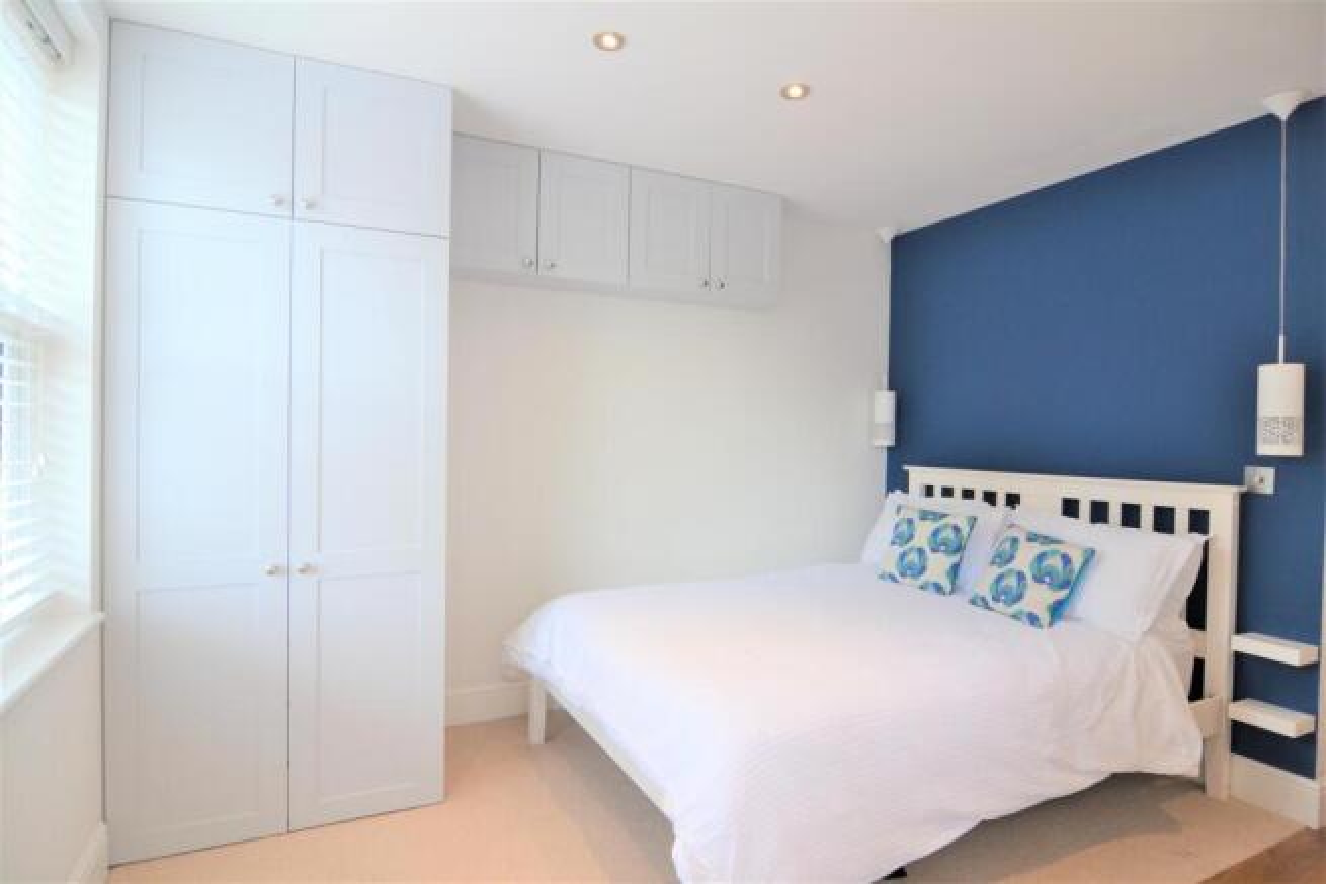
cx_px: 663
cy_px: 442
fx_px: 663
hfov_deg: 90.0
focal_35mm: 18
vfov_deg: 67.4
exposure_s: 1/80
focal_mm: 12
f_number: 4.5
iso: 400
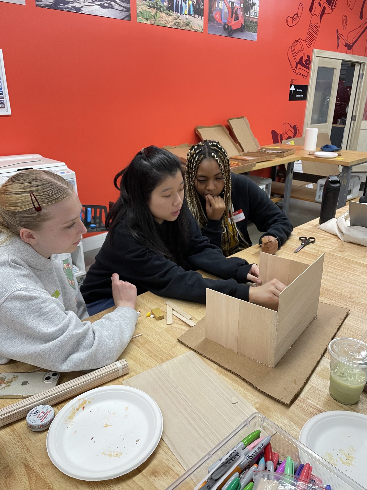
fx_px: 368
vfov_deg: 67.3
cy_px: 245
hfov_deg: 53.1
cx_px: 184
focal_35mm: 26
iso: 80
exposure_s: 1/60
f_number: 1.6
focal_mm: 4.2
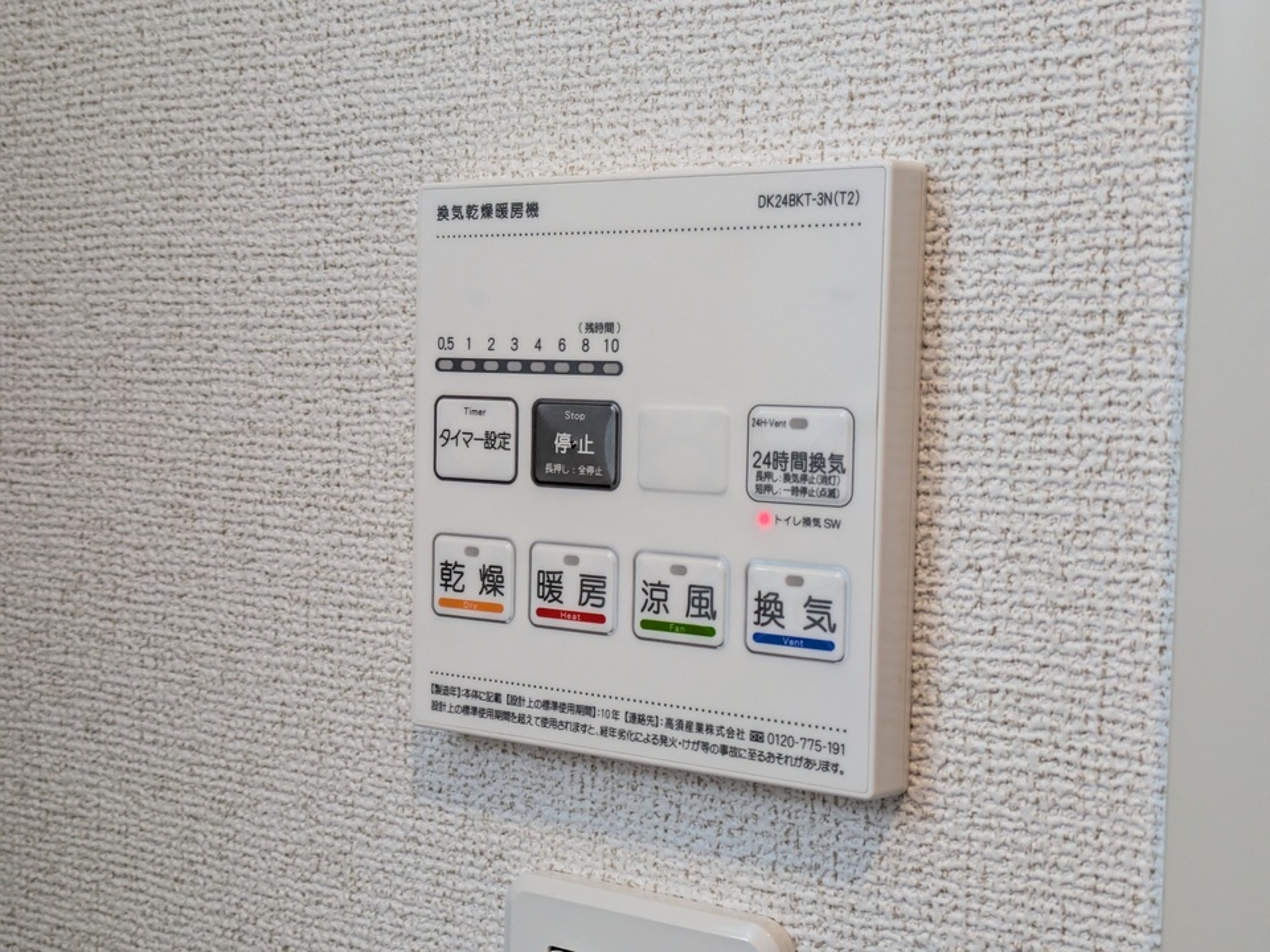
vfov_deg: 28.6
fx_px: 1871
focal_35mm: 51
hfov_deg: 37.5
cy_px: 476
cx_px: 635
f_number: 1.89
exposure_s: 1/60
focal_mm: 5.43
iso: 60
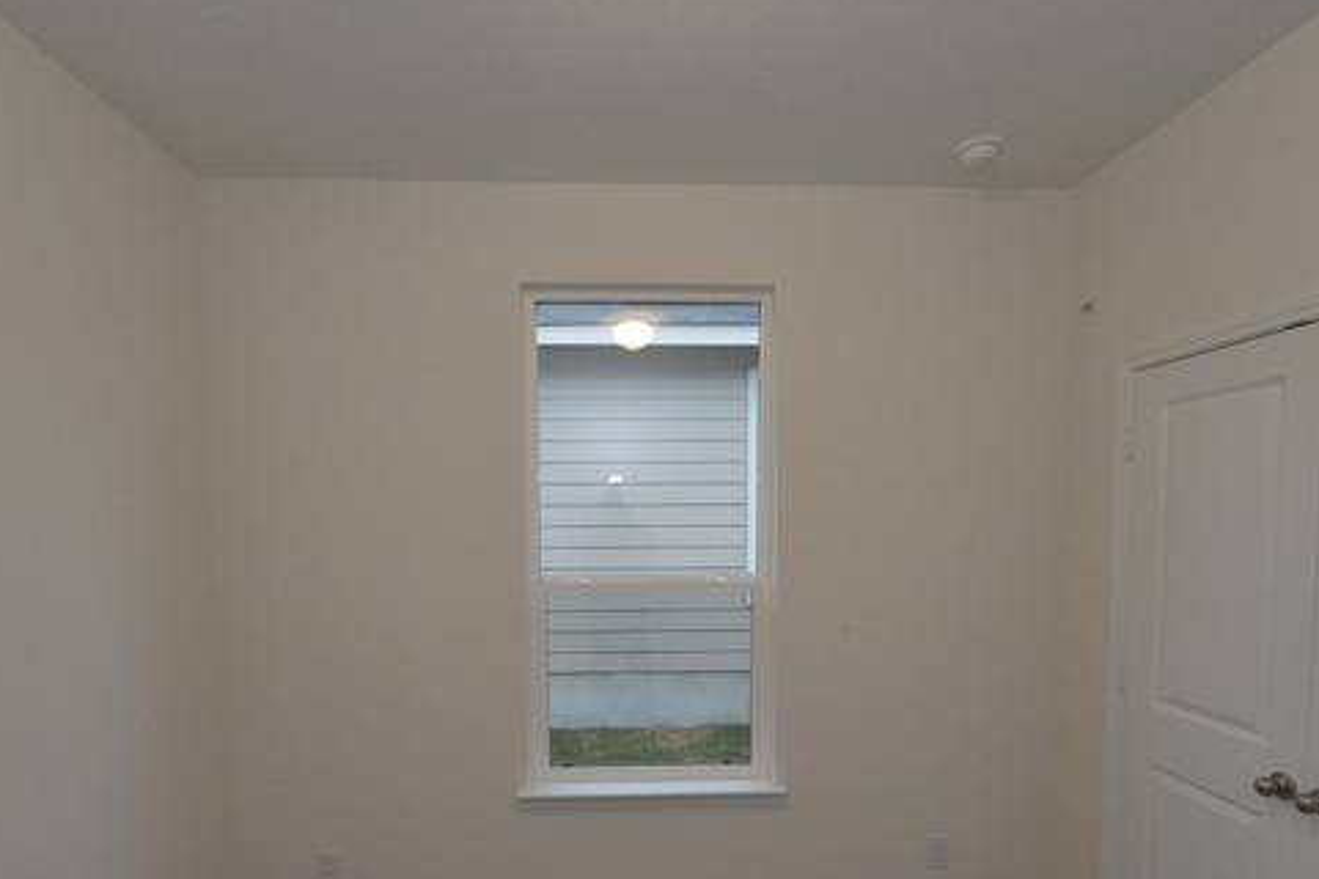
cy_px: 570
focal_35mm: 20
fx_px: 733
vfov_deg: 60.8
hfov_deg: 84.0
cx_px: 640
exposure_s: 1/125
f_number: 11
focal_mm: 15
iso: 6400
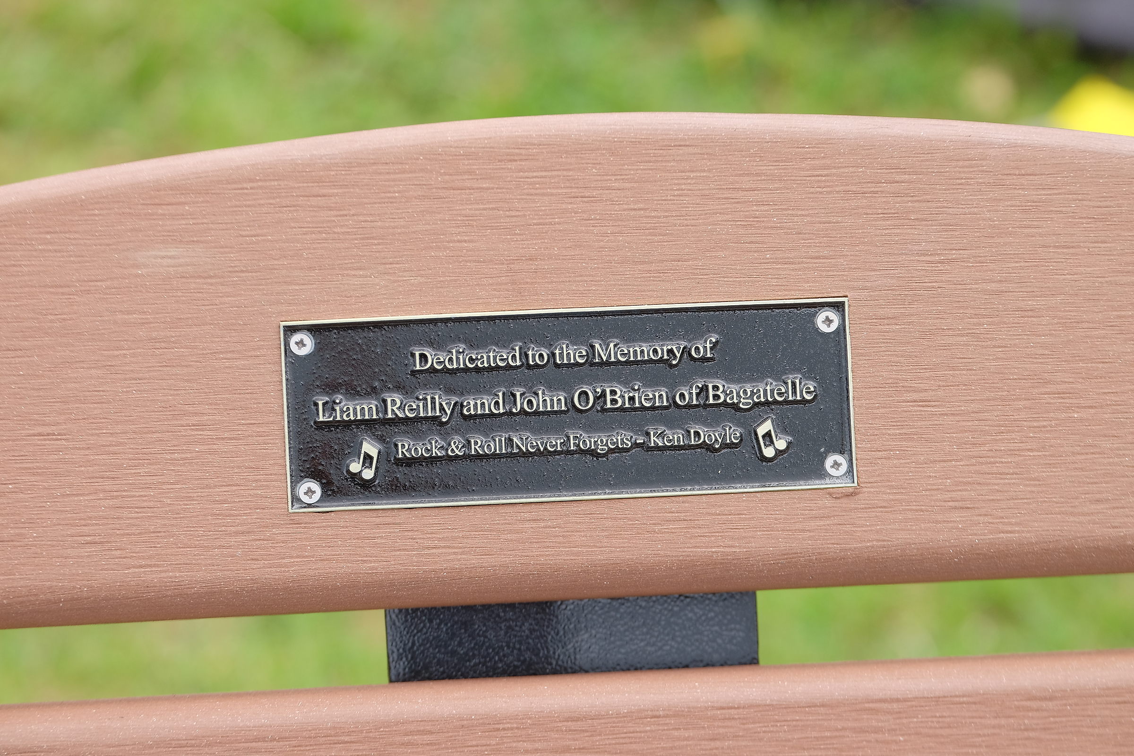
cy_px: 378
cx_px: 567
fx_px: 4945
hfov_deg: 13.1
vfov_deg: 8.7
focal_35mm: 157
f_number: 5.6
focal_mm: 104.9
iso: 400
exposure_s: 1/170
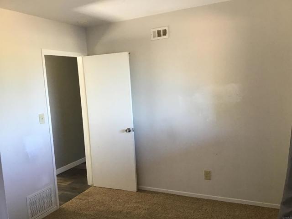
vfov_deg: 45.4
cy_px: 110
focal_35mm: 31
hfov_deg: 58.4
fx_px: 261
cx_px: 146
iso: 64
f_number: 2.4
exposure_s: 1/30
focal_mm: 3.3
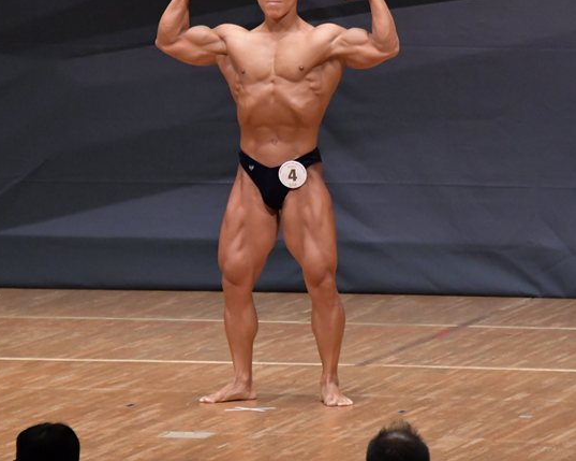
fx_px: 6577
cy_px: 189
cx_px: 264
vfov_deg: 4.0
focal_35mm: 386
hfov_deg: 5.0
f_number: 5.6
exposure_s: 1/400
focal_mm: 190
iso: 6400
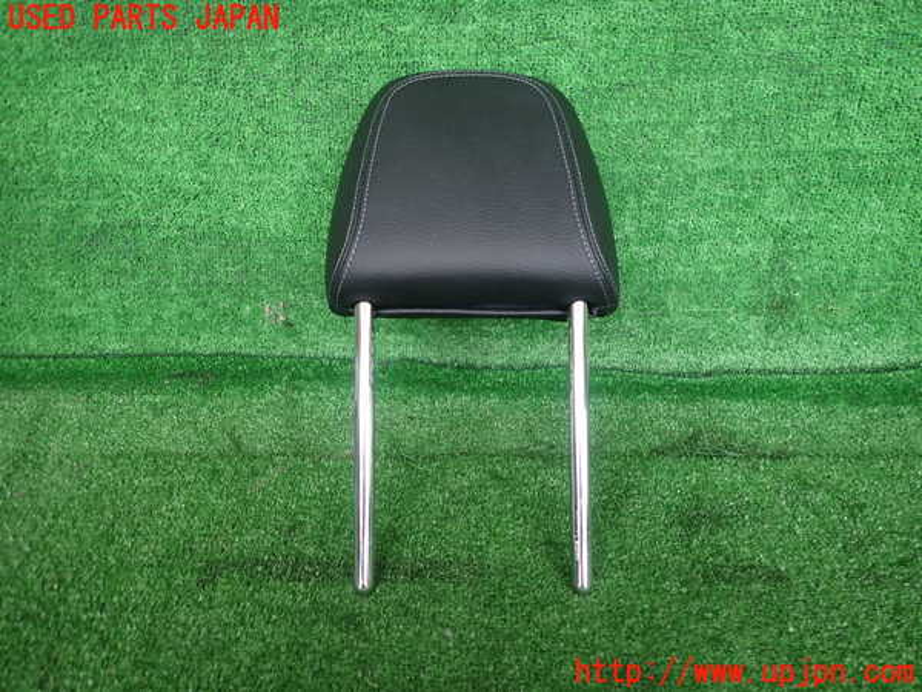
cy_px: 346
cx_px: 461
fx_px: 666
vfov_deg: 54.9
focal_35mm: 25
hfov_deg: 69.4
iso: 200
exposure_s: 1/60
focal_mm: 4.5
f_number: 2
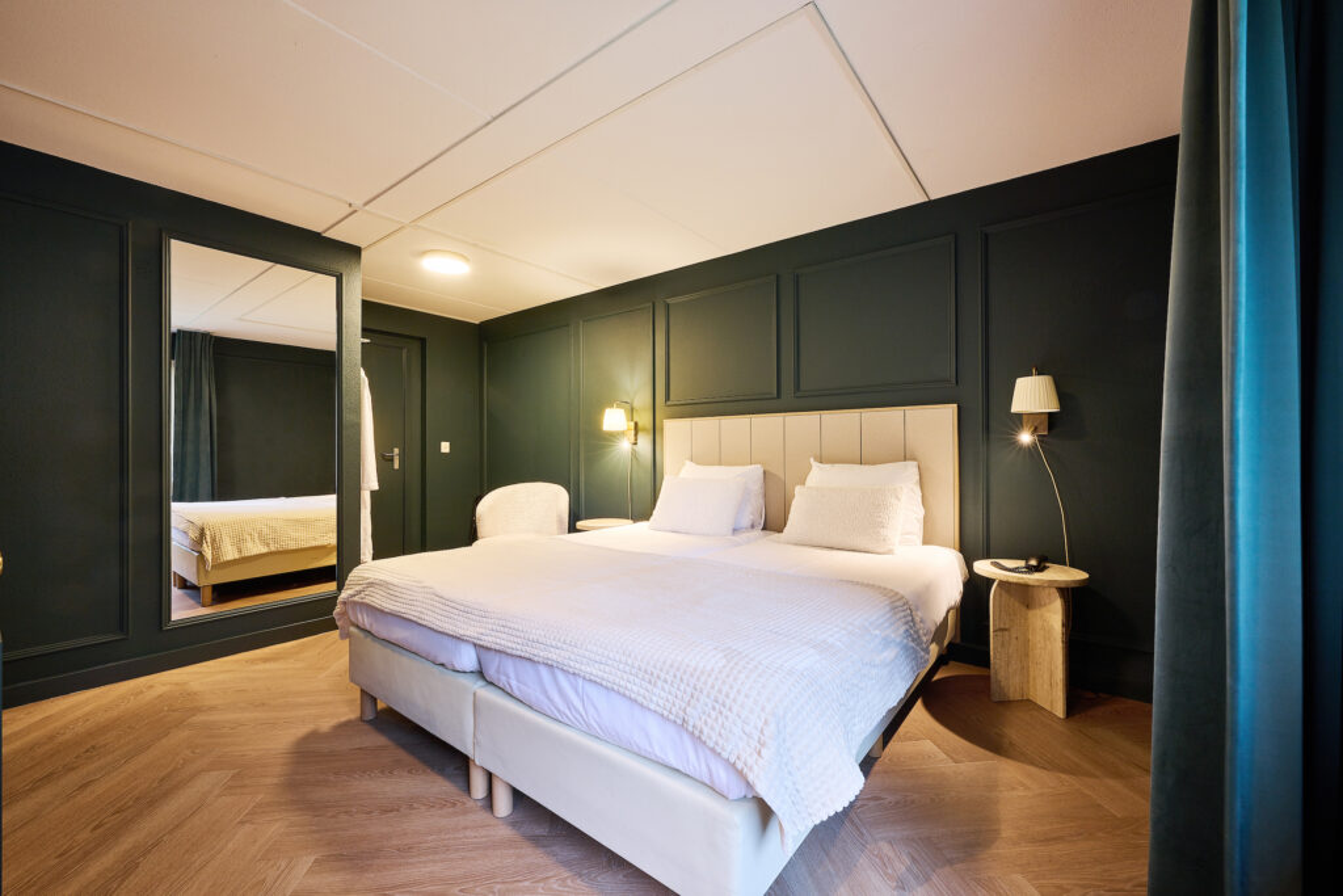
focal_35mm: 14
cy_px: 448
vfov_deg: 81.2
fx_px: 522
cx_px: 672
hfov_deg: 104.2
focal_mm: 14
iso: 100
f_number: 16
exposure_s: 1.6
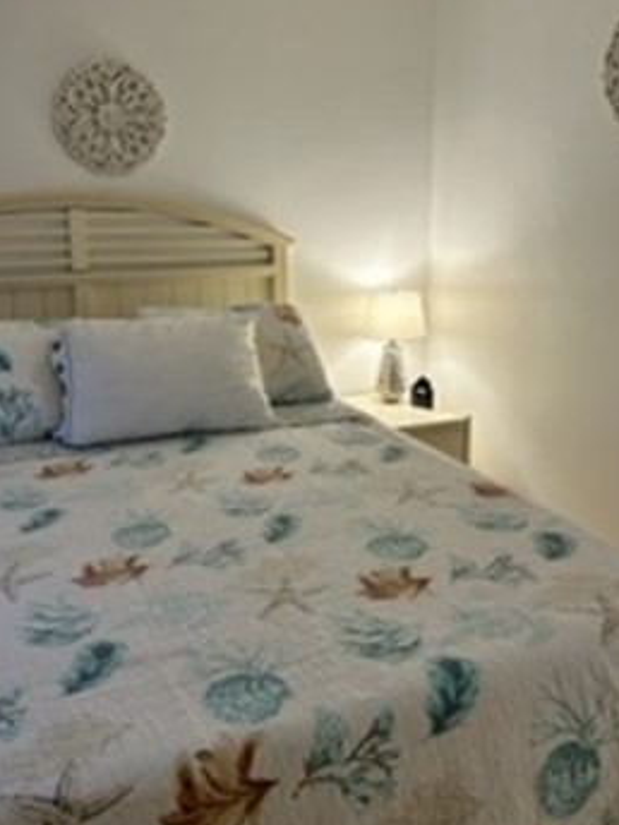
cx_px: 286
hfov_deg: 41.8
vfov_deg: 53.5
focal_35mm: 34
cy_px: 319
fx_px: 811
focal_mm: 5.7
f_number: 1.5
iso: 64
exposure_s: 1/60
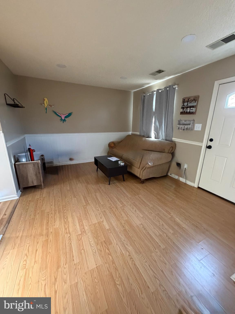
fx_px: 127
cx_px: 118
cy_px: 157
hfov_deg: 85.7
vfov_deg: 102.1
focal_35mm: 14
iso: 640
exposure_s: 1/60
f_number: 2.2
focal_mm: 2.22
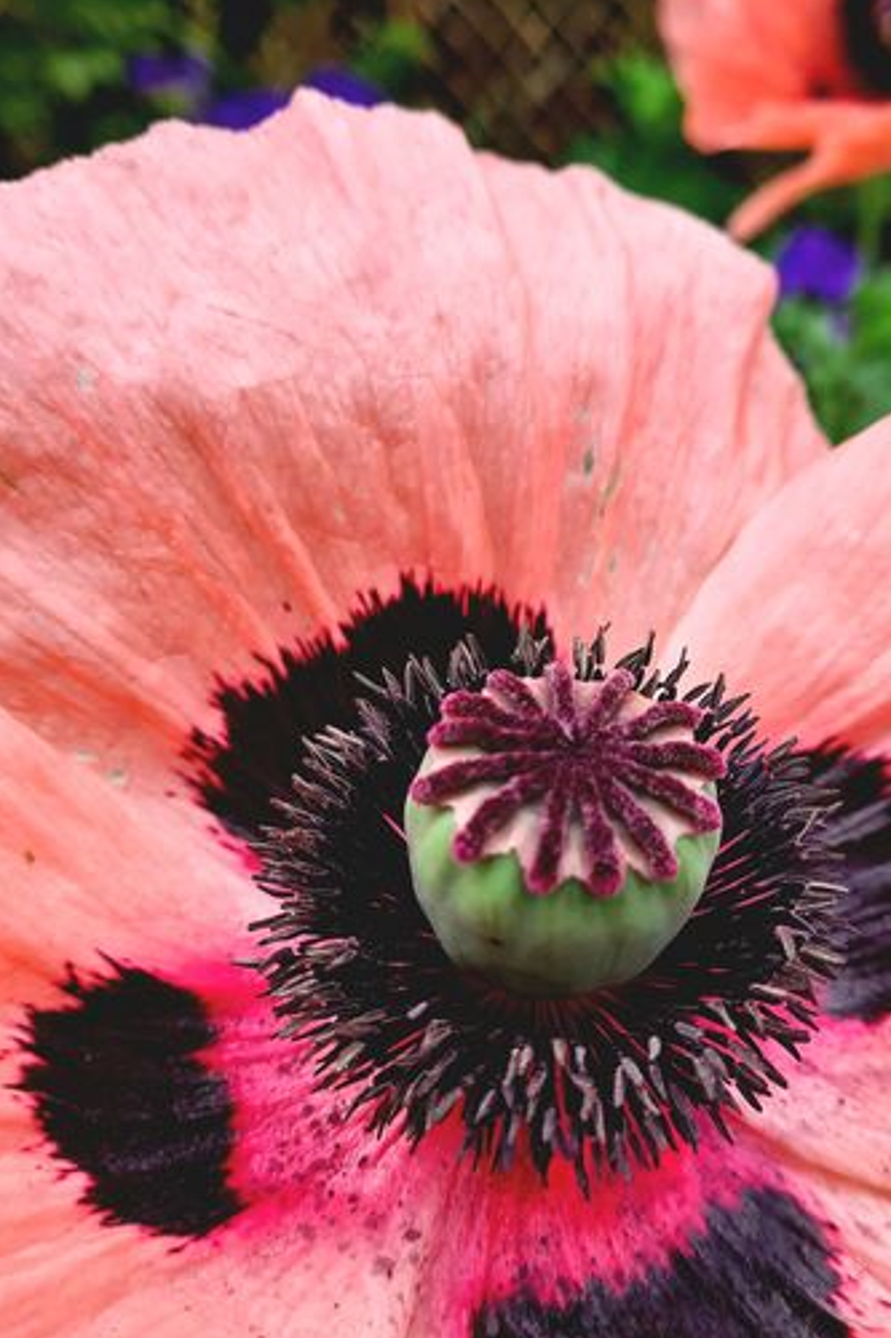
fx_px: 1337
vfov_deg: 53.1
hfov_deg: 36.7
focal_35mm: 36
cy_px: 735
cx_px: 531
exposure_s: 1/2000
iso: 50
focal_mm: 5.4
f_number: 1.8
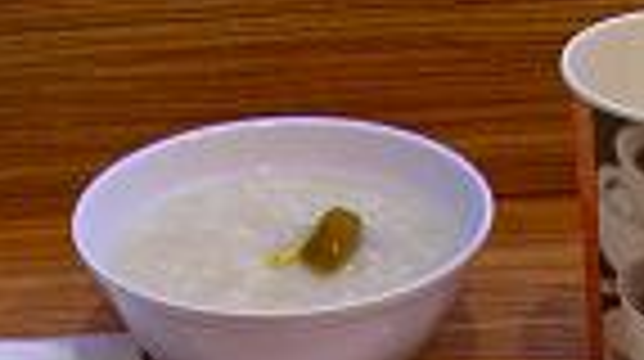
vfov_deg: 10.6
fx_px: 1842
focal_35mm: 108
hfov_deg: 19.8
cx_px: 306
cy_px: 623
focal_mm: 7.8
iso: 125
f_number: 2.8
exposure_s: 1/60
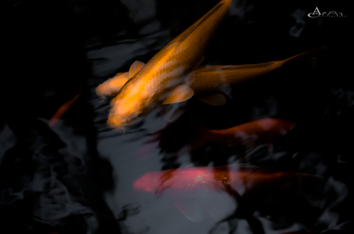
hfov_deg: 11.0
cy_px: 117
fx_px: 1835
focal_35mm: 187
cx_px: 177
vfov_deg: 7.3
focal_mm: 125
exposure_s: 1/30
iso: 800
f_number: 4.5
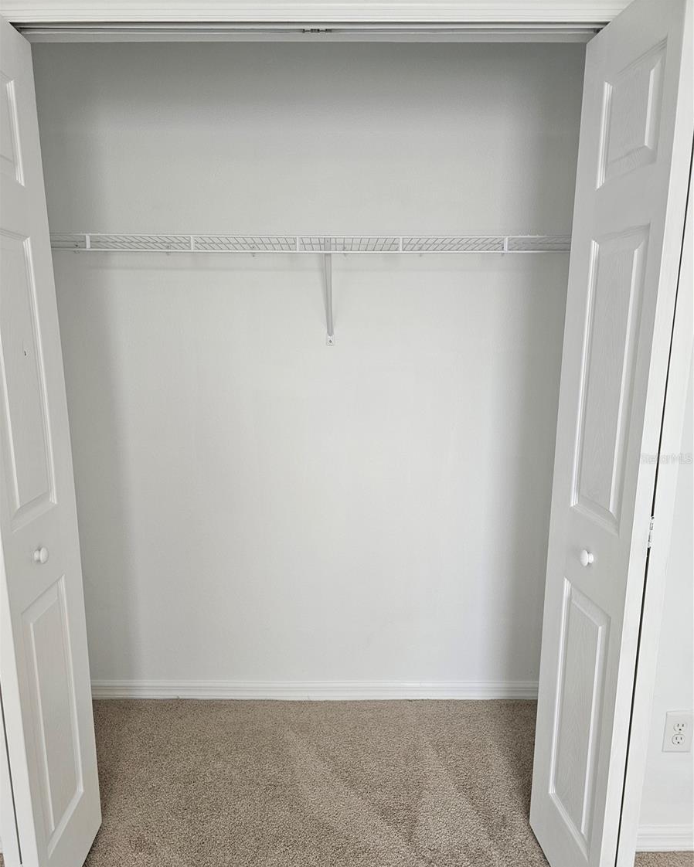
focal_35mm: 24
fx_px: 616
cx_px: 347
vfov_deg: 70.2
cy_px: 458
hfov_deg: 58.8
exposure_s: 1/180
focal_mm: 6.3
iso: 160
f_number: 1.7
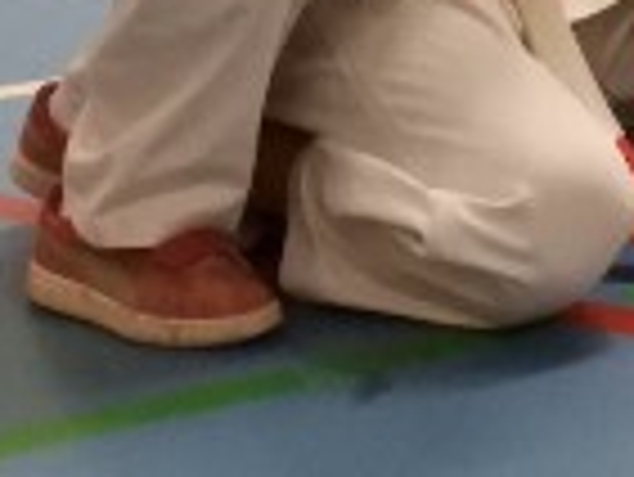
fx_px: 2493
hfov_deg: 14.4
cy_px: -279
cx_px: 535
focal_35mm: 136
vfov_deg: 10.5
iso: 1600
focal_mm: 5.4
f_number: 6.3
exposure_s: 1/160
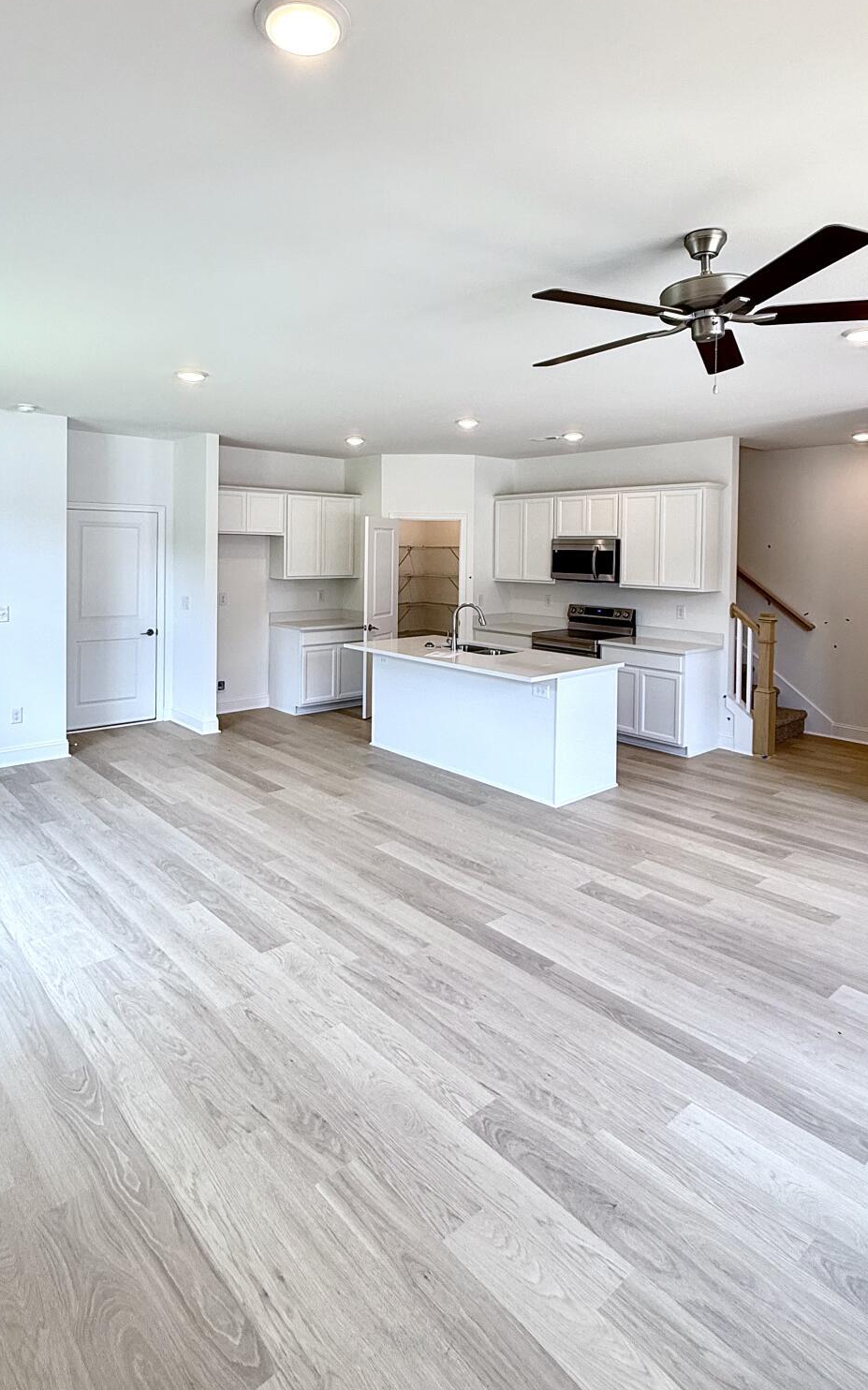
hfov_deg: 59.5
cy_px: 565
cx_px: 394
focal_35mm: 20
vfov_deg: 84.2
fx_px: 757
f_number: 2.2
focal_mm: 2.22
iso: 100
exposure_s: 1/120
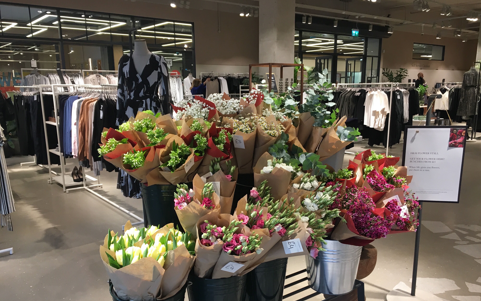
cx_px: 242
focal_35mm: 31
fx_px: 406
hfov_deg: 61.2
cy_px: 180
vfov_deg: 40.4
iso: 32
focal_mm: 4.15
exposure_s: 1/33
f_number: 2.2
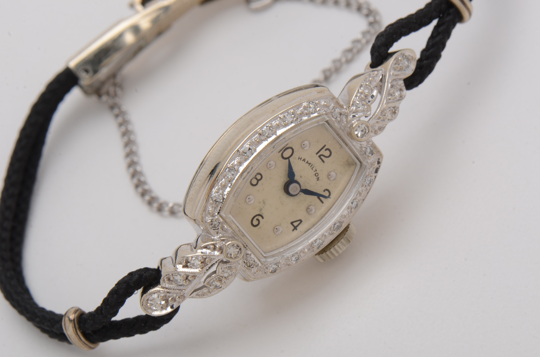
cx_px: 270
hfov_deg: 16.1
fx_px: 1909
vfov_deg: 10.7
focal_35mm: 128
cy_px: 178
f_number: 20
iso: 200
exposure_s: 1/160
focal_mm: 85
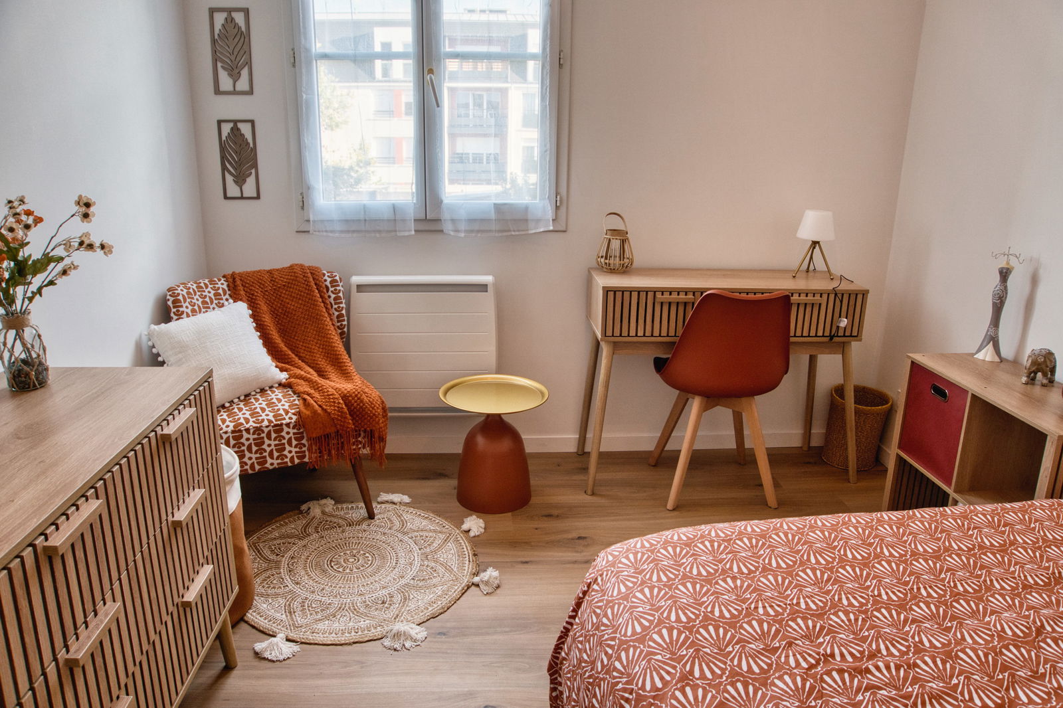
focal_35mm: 24
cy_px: 354
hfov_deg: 73.8
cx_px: 532
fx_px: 708
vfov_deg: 53.1
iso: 320
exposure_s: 1/40
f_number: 7.1
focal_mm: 16
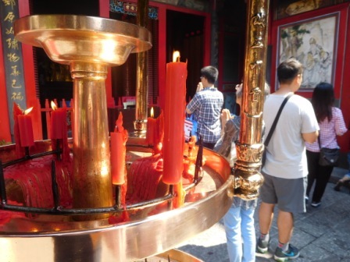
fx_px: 253
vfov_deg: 54.9
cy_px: 131
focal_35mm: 25
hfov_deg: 69.4
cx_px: 175
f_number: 3.4
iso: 125
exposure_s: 1/160
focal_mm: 4.5
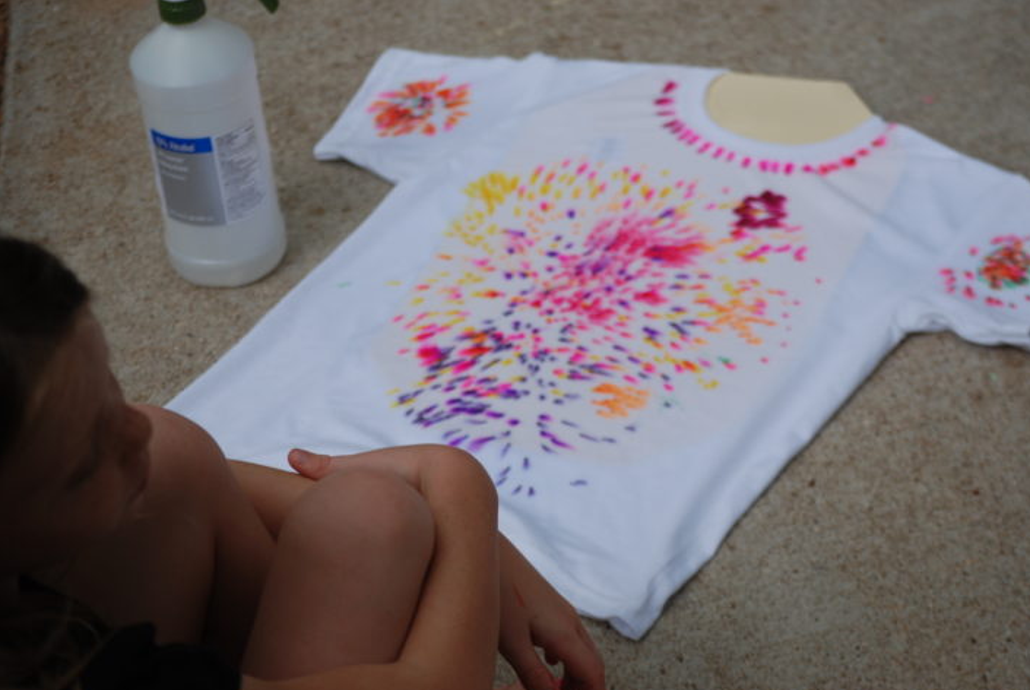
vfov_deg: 11.2
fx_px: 3510
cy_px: 339
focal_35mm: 123
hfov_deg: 16.7
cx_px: 558
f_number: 5.6
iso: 200
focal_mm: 75
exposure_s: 1/500
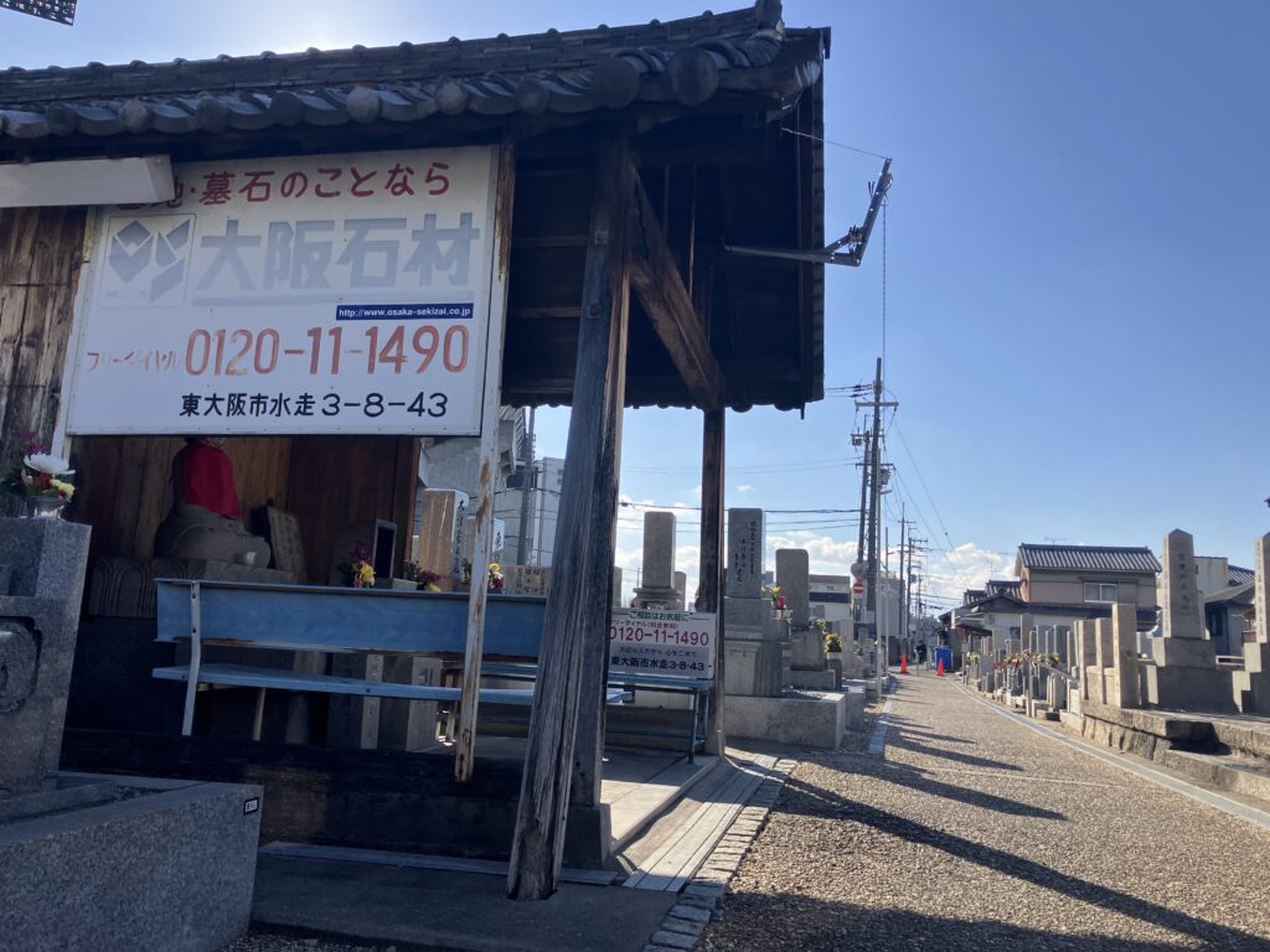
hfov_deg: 63.4
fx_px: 1027
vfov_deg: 49.7
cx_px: 635
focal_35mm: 28
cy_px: 476
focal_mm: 3.99
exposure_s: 1/2208
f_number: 1.8
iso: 32
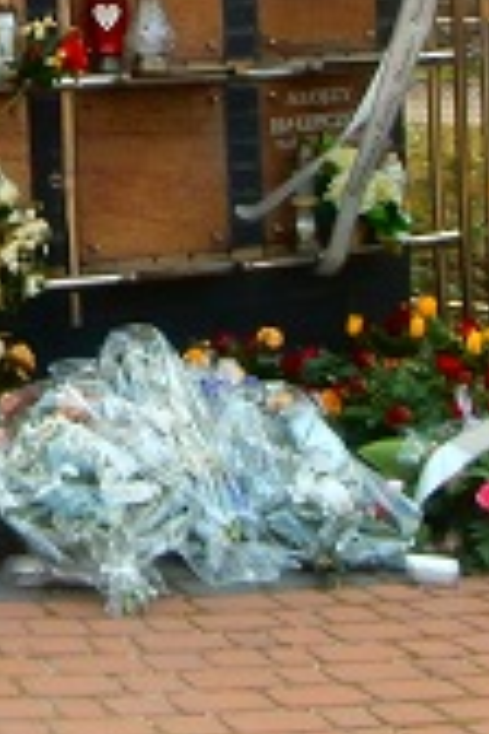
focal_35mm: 119
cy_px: -105
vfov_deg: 16.6
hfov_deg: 11.2
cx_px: -148
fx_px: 2424
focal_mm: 5.36
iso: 100
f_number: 3.5
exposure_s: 1/200
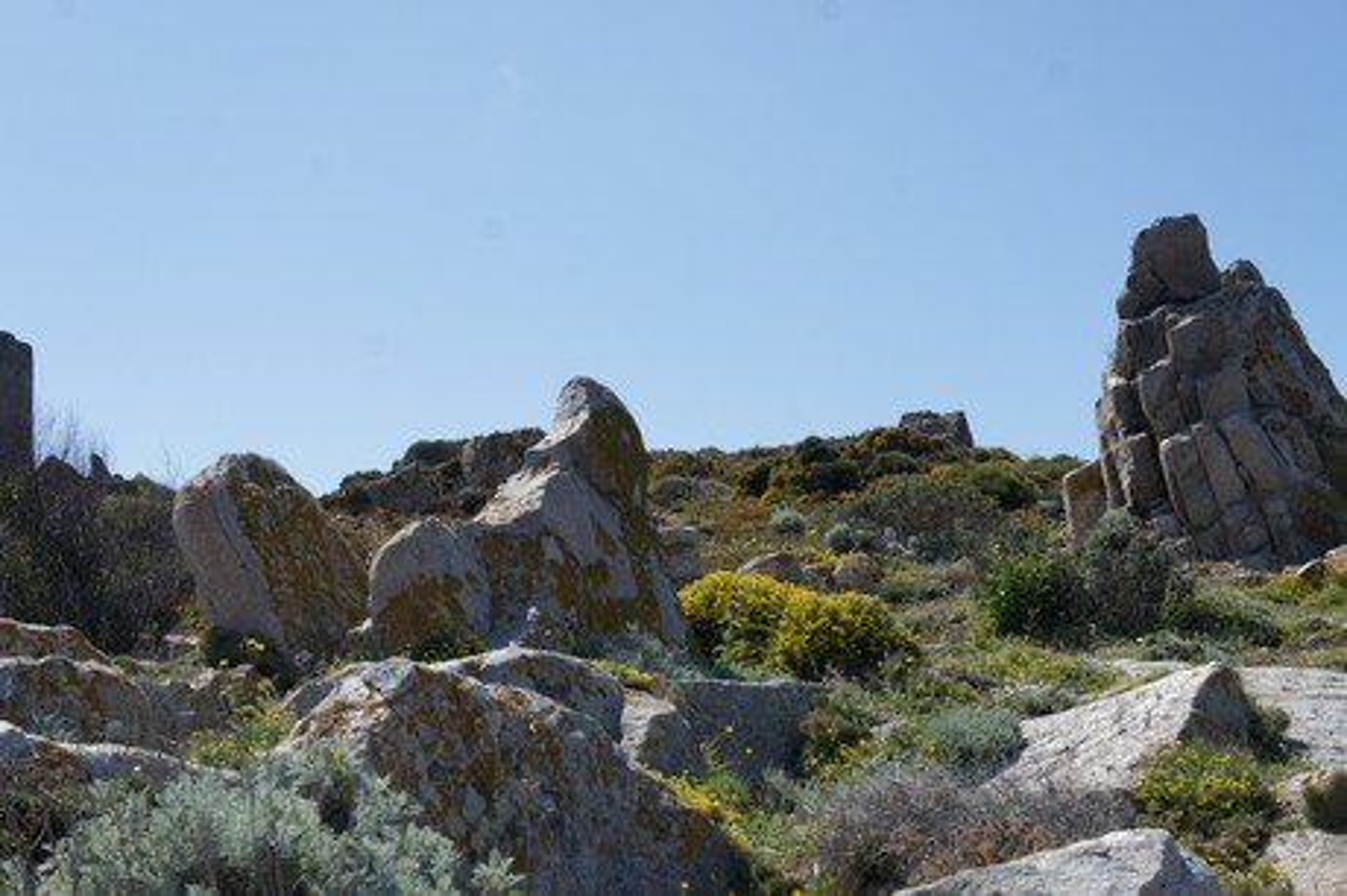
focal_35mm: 68
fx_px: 2524
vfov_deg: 20.1
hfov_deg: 29.9
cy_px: 448
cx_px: 674
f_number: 9
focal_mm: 45
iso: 200
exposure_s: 1/500
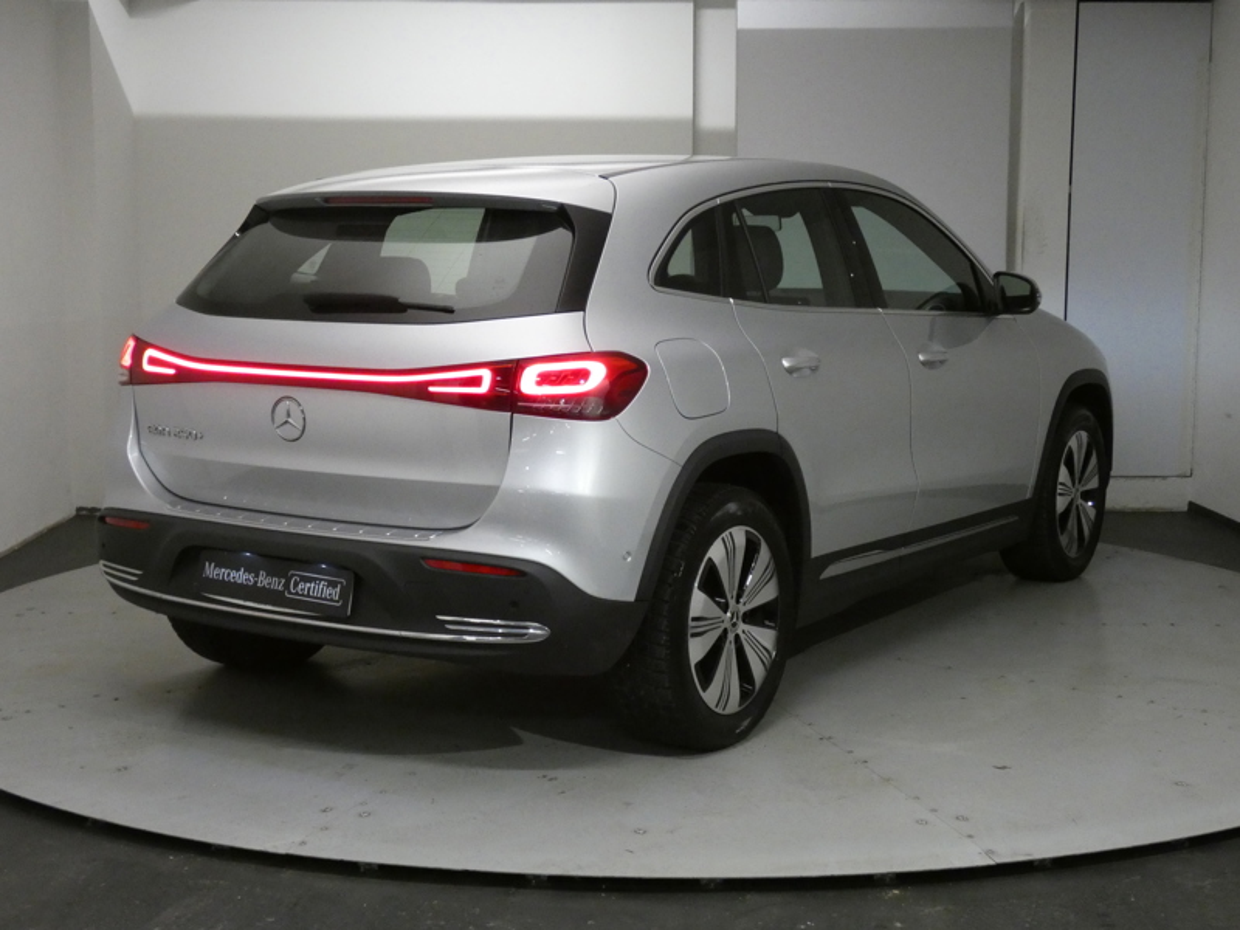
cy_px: 465
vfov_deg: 30.3
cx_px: 620
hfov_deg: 39.7
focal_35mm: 48
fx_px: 1719
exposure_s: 1/80
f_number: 3.8
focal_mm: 8.6
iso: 1000
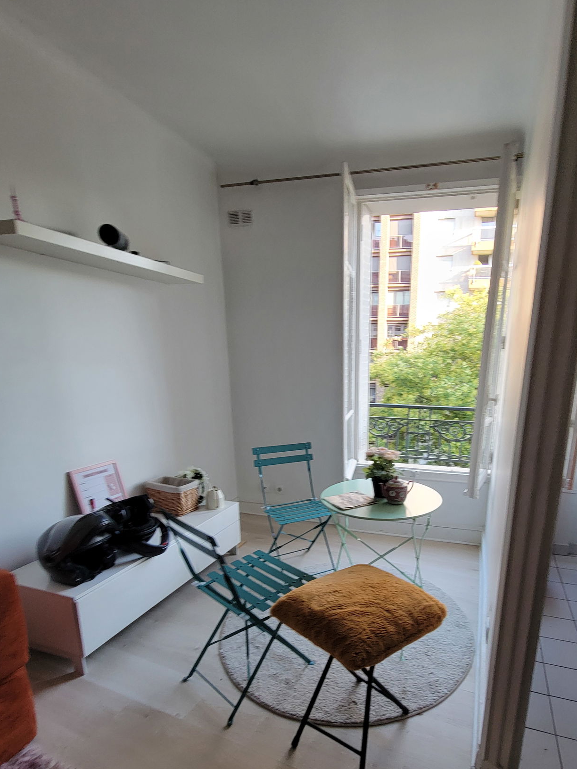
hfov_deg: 73.4
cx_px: 364
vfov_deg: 89.4
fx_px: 378
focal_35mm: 17
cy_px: 474
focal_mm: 2.2
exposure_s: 1/60
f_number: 2.2
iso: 100
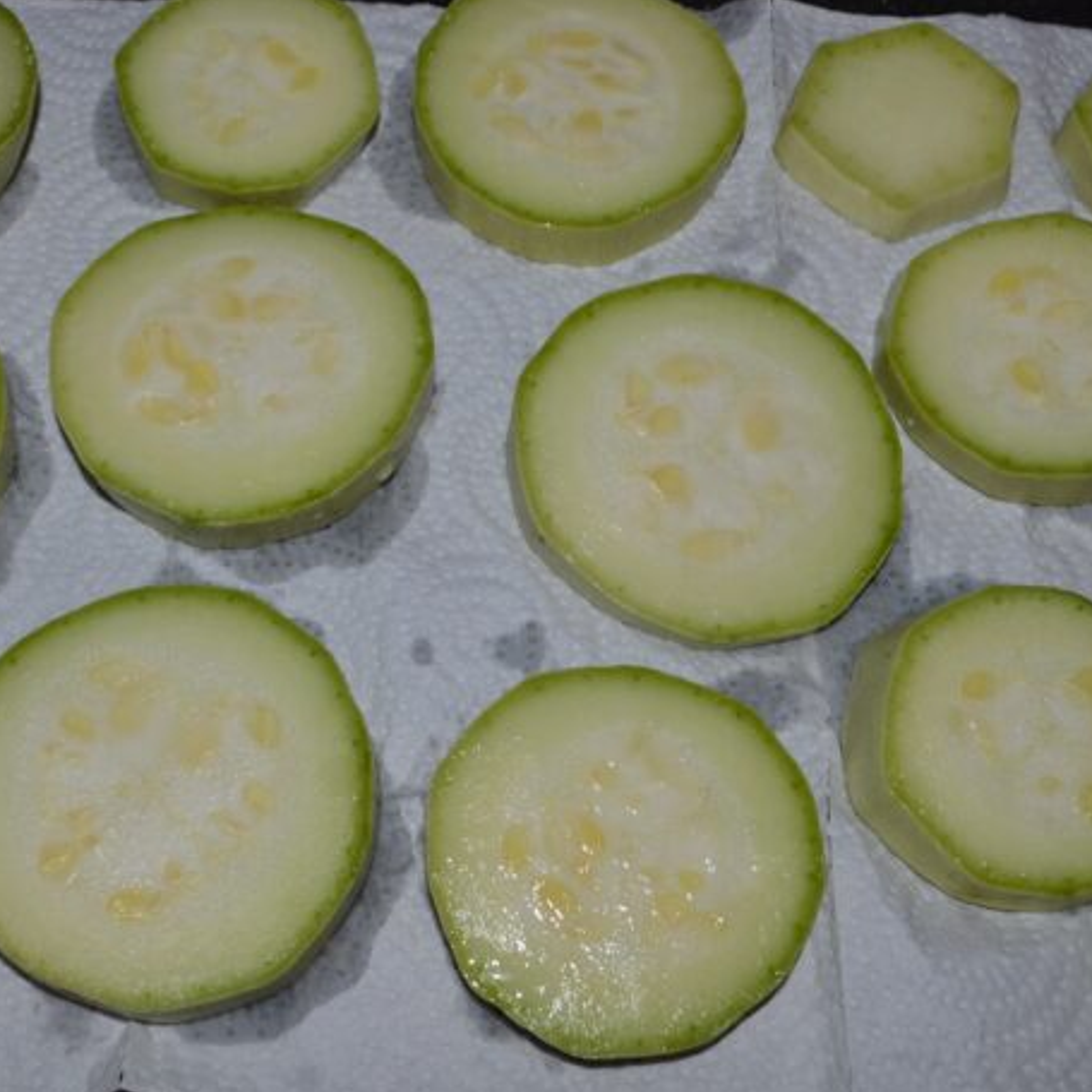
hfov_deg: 35.7
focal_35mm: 47
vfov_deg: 36.1
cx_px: 367
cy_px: 548
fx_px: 1677
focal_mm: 24
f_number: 8
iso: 100
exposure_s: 1/60
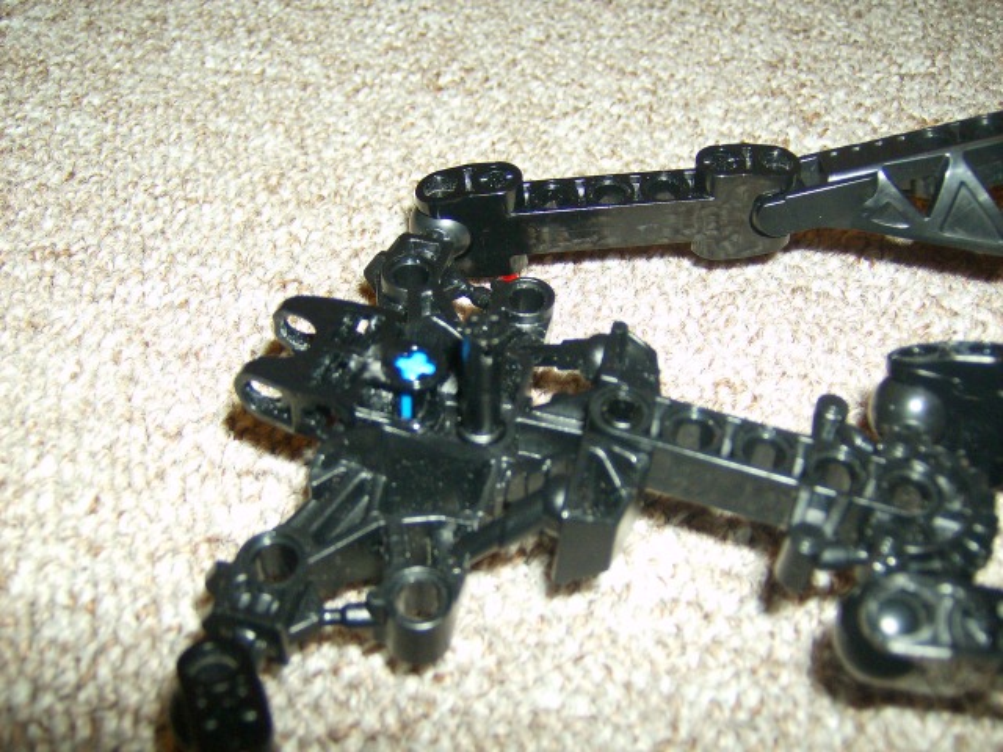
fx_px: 1043
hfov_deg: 51.4
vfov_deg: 39.7
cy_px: 376
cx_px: 502
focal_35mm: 36
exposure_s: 1/60
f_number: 2.8
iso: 200
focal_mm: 6
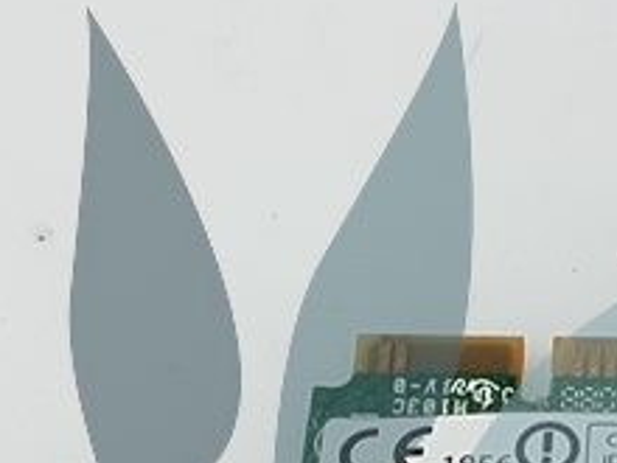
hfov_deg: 16.3
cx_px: 572
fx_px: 2121
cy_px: 502
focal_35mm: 119
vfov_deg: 12.3
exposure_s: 1/100
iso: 64
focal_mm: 4.2
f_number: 1.7
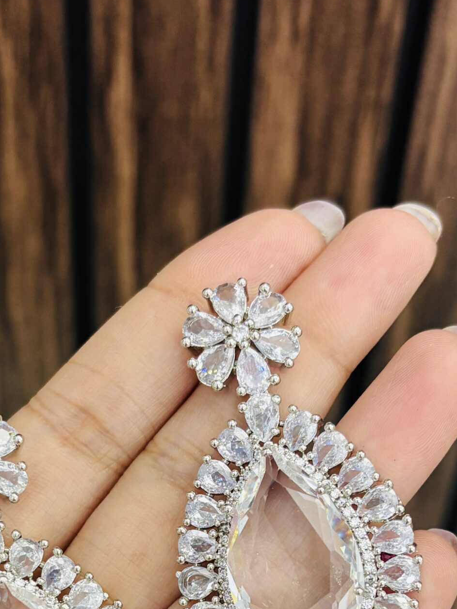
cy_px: 551
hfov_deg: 27.4
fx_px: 933
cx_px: 163
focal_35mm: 53
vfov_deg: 34.1
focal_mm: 5.96
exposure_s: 1/50
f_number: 1.6
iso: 160
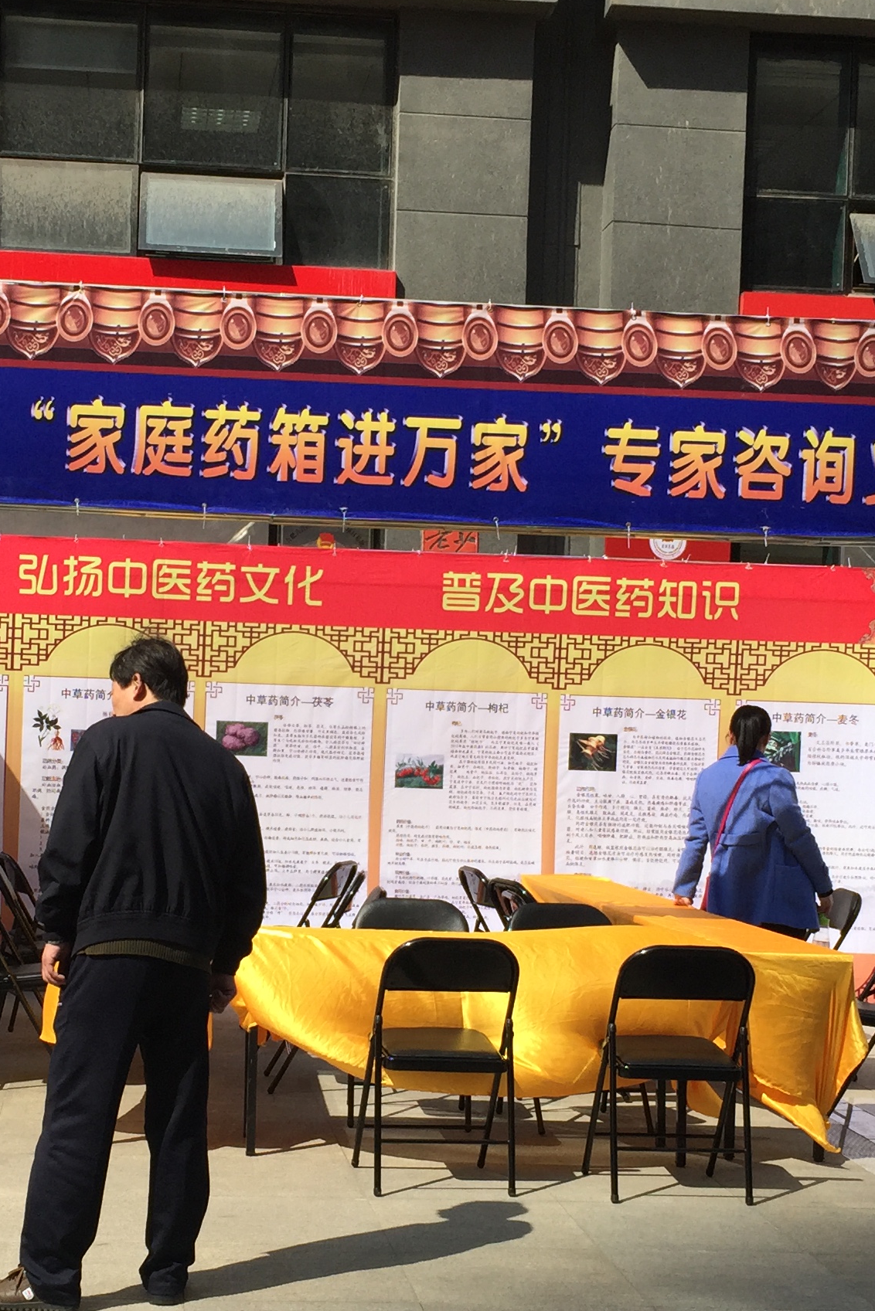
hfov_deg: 23.3
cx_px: 314
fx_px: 2114
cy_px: 761
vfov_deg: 34.4
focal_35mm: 58
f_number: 2.2
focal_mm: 4.15
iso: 32
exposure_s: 1/1721
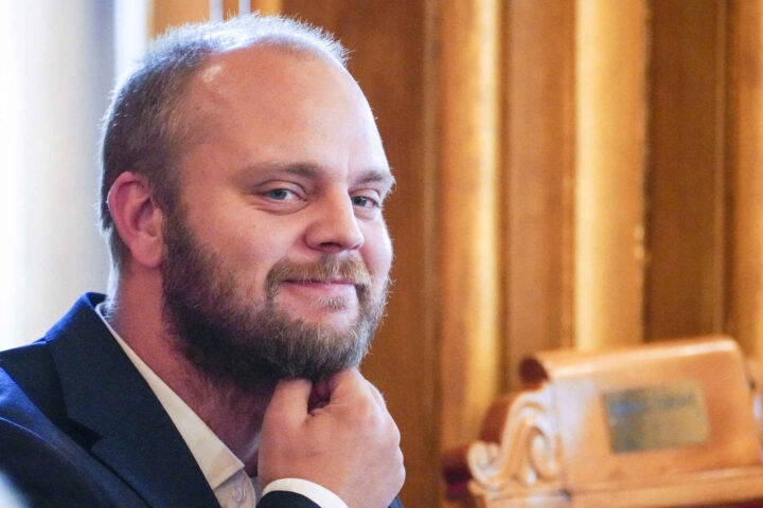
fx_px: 12716
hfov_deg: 3.4
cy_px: 254
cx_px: 382
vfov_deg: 2.3
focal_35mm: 600
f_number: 5.6
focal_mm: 400
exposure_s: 1/250
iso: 10000
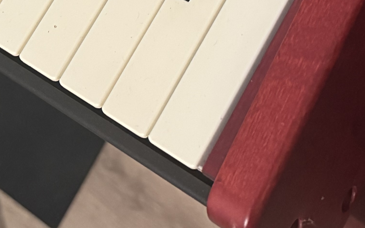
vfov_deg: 12.5
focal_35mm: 96
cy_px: -181
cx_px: 123
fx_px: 955
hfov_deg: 21.6
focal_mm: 6.76
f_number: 1.78
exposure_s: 1/50
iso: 800
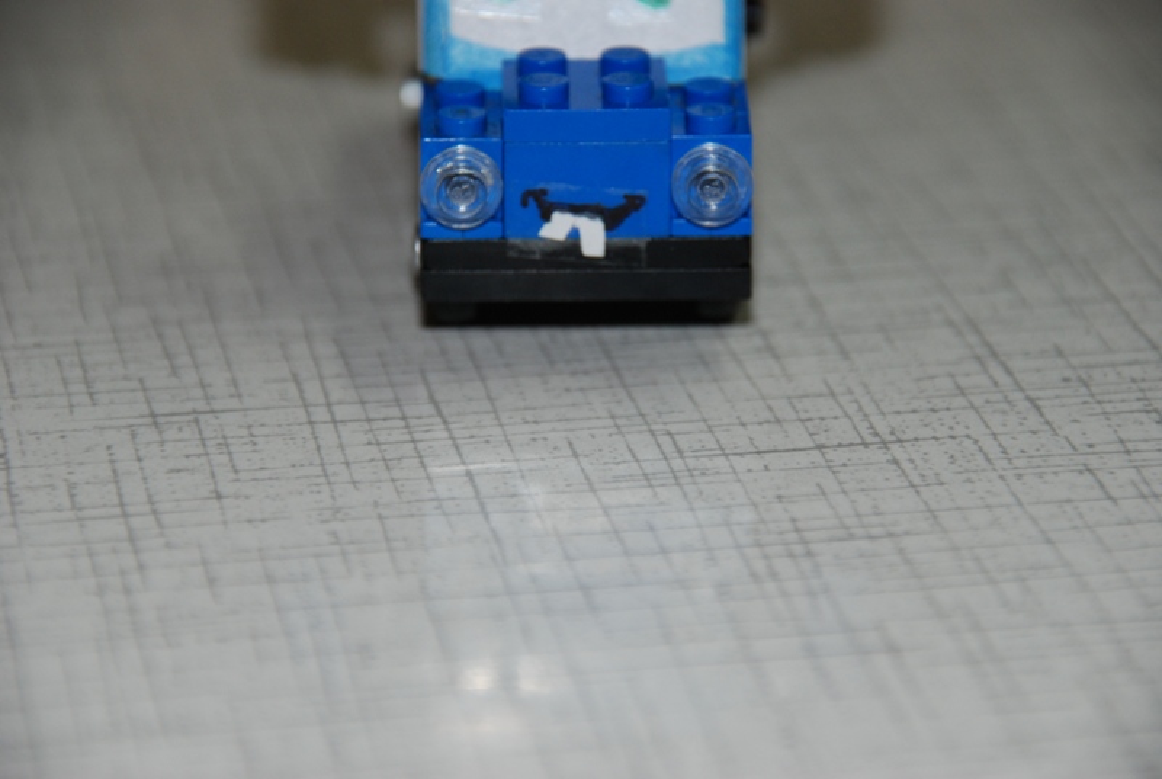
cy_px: 390
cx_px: 581
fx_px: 9697
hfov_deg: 6.9
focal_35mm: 300
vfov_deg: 4.6
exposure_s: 1/60
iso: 400
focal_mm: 200
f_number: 6.3
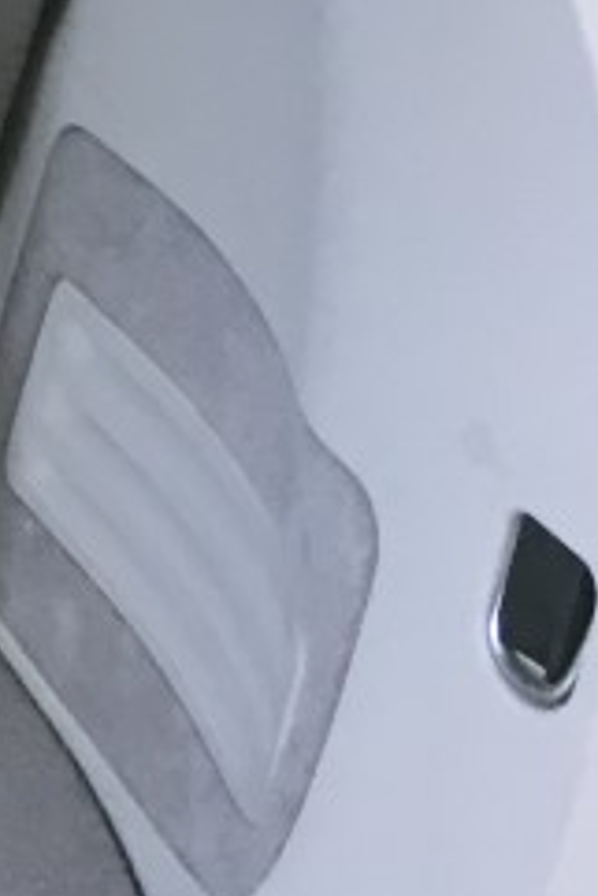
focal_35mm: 128
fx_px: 3185
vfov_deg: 15.9
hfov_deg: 8.7
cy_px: 149
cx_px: -1267
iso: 32
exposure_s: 1/30
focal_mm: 4.15
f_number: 2.2
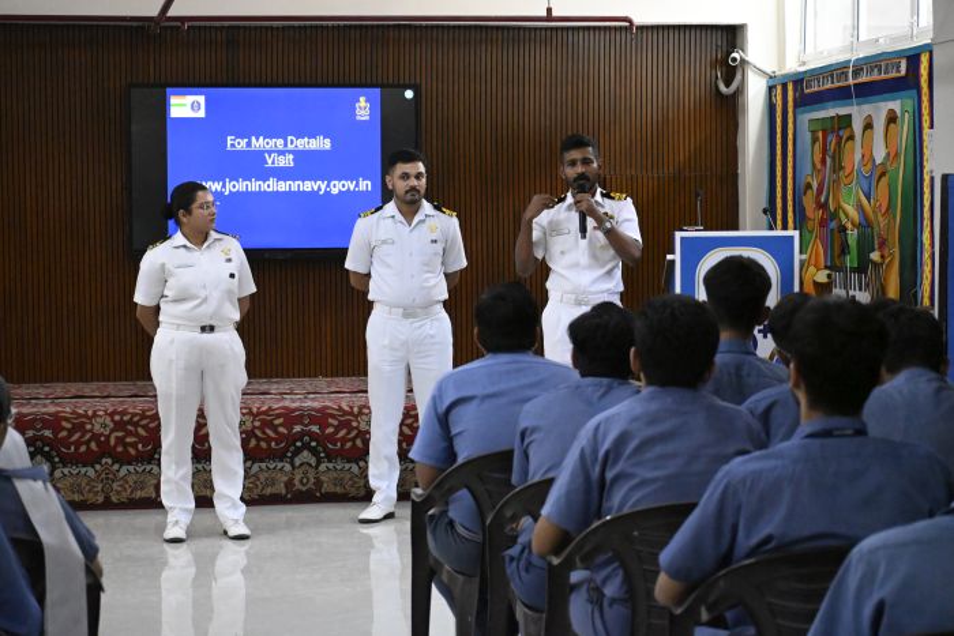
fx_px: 2465
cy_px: 318
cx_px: 477
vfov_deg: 14.7
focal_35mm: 93
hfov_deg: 21.9
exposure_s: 1/500
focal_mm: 62
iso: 12800
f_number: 4.8
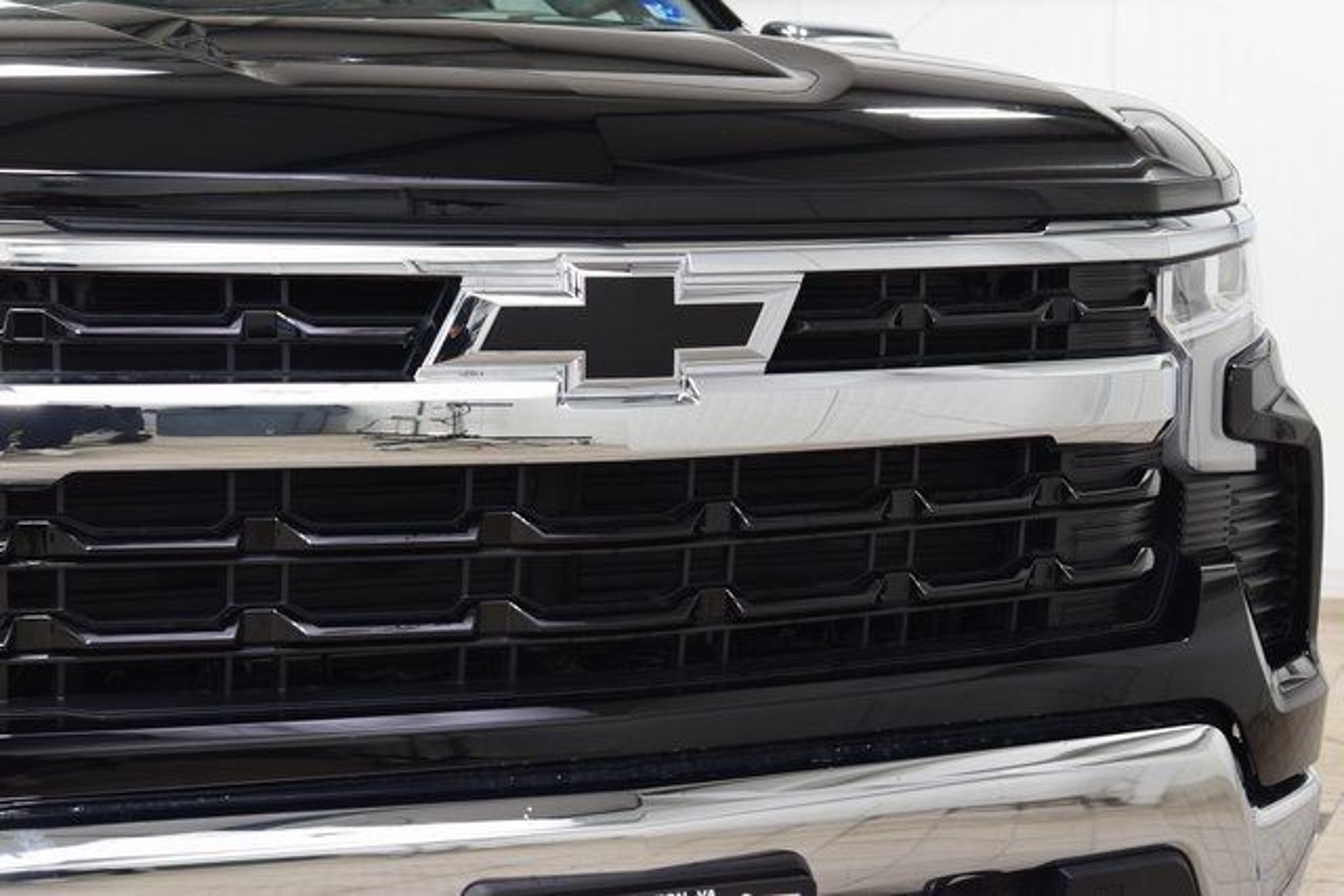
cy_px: 448
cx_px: 672
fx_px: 2800
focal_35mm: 75
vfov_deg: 18.2
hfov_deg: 27.0
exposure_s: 1/15
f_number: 6.3
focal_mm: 50
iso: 720
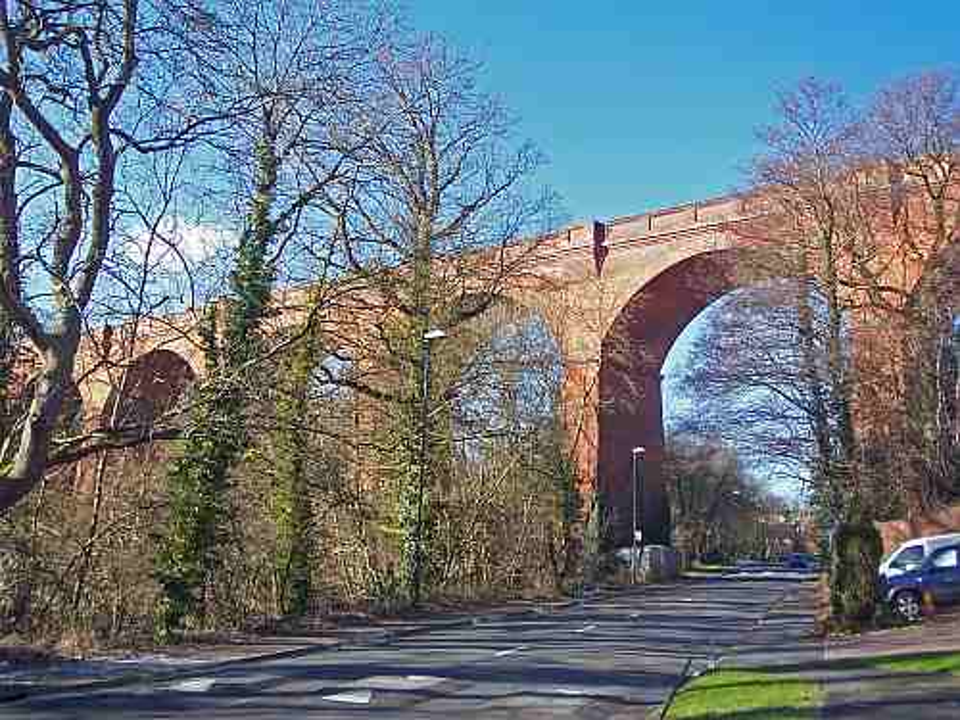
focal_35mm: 39
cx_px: 480
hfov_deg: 47.9
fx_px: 1082
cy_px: 360
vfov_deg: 36.8
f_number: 3.9
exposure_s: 1/160
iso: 64
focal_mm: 6.4
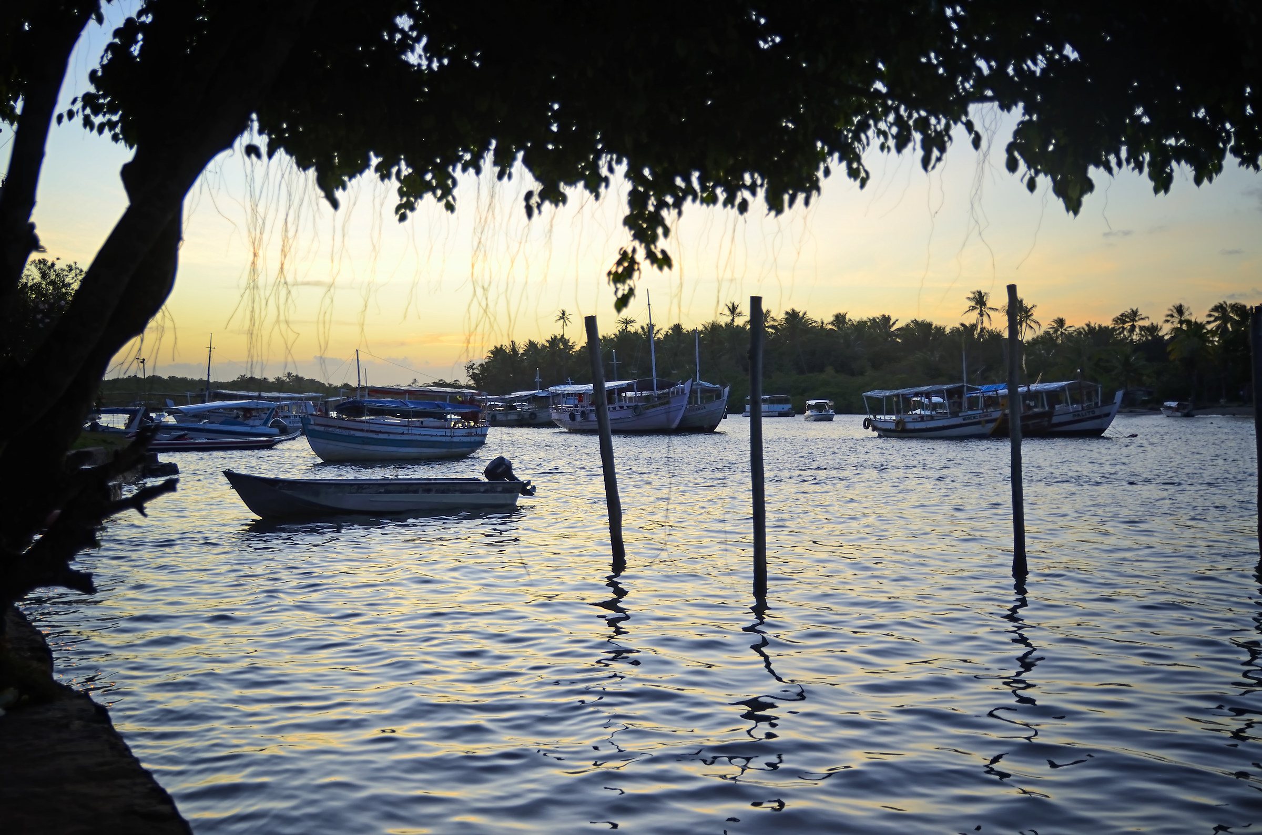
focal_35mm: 40
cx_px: 631
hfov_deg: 48.0
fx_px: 1417
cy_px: 418
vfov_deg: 32.9
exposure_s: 1/100
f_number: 2.8
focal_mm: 27
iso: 125
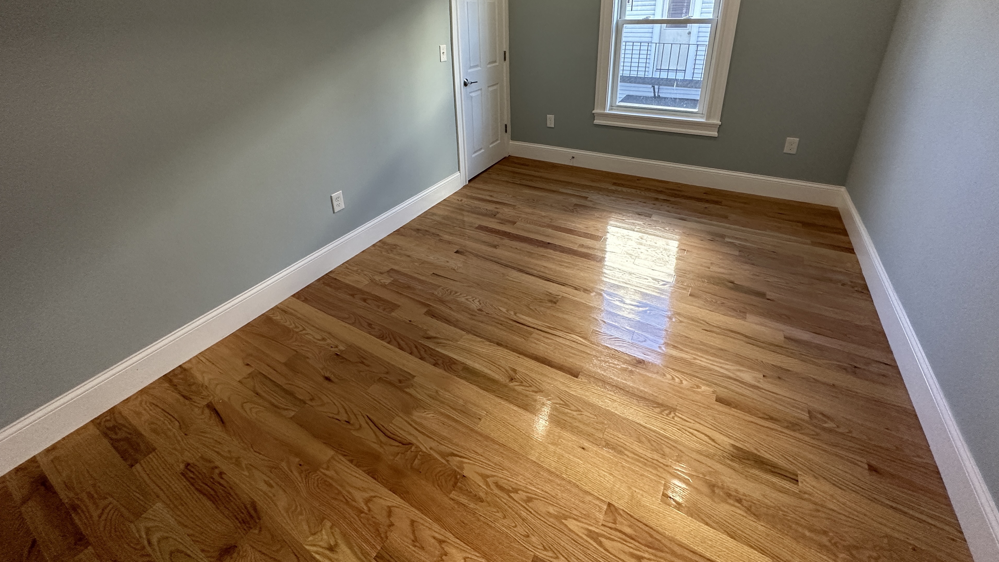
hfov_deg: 99.4
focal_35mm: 16
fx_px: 424
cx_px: 492
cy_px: 171
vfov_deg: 64.7
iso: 250
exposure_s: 1/120
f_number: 2.2
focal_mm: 2.22
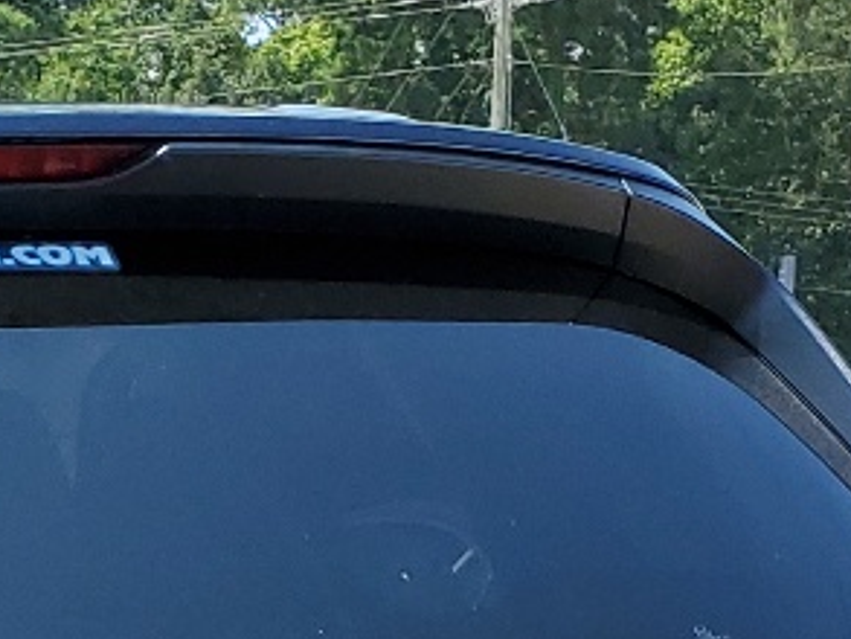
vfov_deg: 9.4
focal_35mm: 142
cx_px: -229
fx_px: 3492
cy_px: 1467
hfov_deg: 13.4
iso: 50
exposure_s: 1/1667
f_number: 1.5
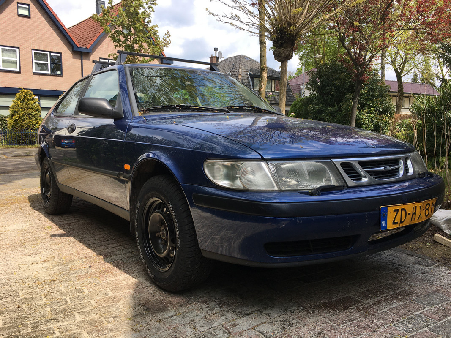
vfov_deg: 48.2
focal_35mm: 29
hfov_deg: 61.7
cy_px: 169
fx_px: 378
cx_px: 226
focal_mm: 4.15
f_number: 2.2
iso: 25
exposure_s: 1/836
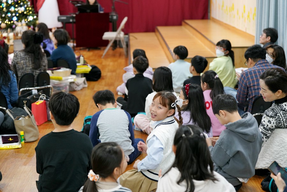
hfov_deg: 28.8
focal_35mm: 70
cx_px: 144
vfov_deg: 19.5
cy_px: 96
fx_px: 558
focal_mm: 70
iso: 1600
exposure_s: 1/160
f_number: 3.2
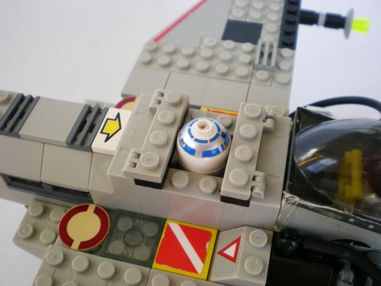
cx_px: 190
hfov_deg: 49.0
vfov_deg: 37.7
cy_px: 143
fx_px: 418
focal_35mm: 38
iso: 108
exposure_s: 1/61.4
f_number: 3.1
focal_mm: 6.3
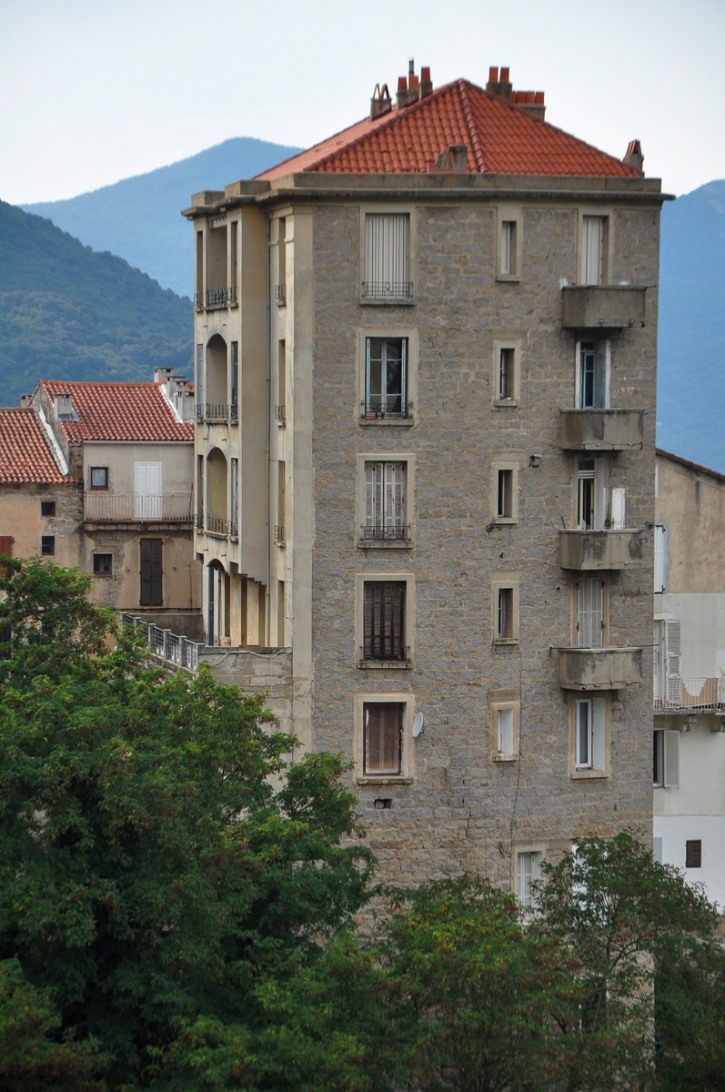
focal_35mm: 147
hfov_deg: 9.3
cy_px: 546
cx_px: 362
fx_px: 4452
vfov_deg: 14.0
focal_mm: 98
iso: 400
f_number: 7.1
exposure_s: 1/800
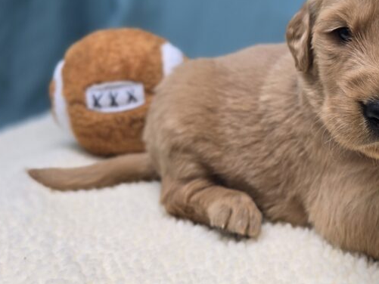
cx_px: 340
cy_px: 69
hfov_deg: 37.8
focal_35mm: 47
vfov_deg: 30.3
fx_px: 515
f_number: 1.7
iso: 64
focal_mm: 6.3
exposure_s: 1/120
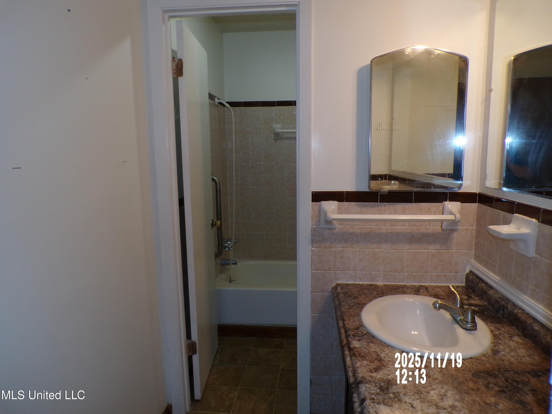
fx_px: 383
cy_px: 207
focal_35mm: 24
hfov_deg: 71.6
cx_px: 276
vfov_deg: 56.8
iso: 200
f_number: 3
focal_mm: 4.3
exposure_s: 1/60
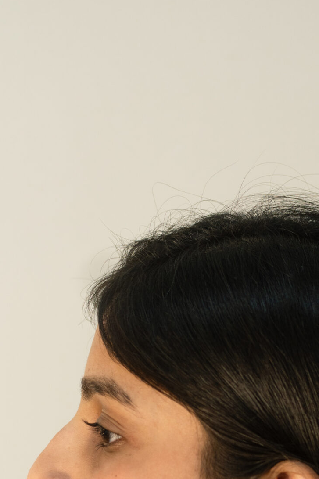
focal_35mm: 123
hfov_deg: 11.1
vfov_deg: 16.2
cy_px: 525
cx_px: 191
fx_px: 1638
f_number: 3.2
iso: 200
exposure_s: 1/100
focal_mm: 35
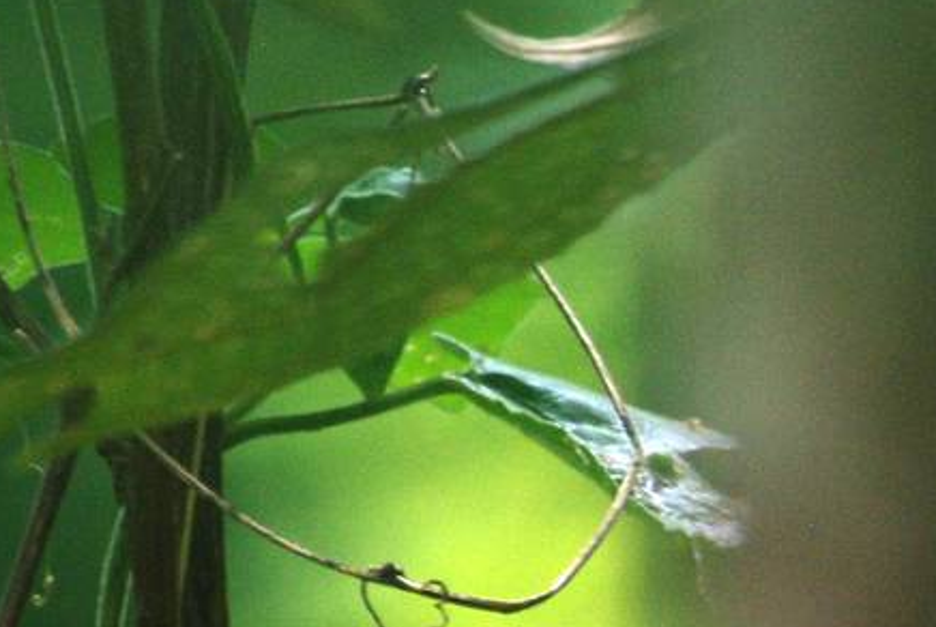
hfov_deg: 1.2
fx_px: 42983
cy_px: 1090
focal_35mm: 1651
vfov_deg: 0.8
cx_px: 1554
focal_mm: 300
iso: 400
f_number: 5.6
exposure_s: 1/160
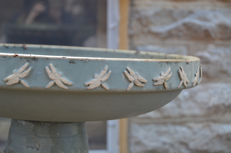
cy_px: 76
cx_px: 116
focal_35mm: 82
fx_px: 529
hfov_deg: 24.6
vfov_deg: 16.5
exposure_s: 1/125
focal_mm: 55
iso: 320
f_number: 5.6
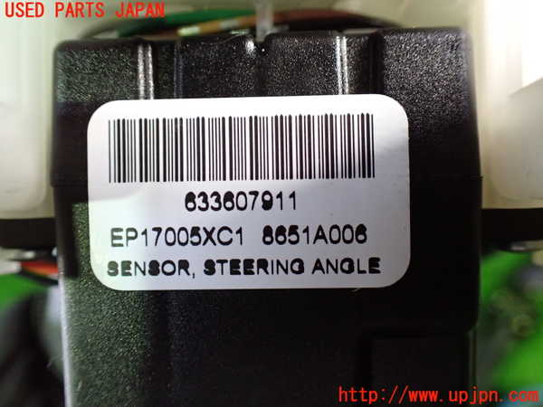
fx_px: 471
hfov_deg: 60.0
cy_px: 204
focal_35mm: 30
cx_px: 272
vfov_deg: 46.8
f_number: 2.3
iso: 800
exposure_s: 1/30
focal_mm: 5.4
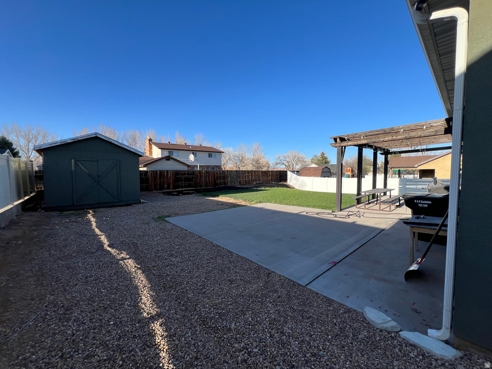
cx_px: 246
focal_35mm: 13
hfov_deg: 106.2
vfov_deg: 89.9
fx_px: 185
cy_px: 184
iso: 32
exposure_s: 1/978
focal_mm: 1.57
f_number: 1.8
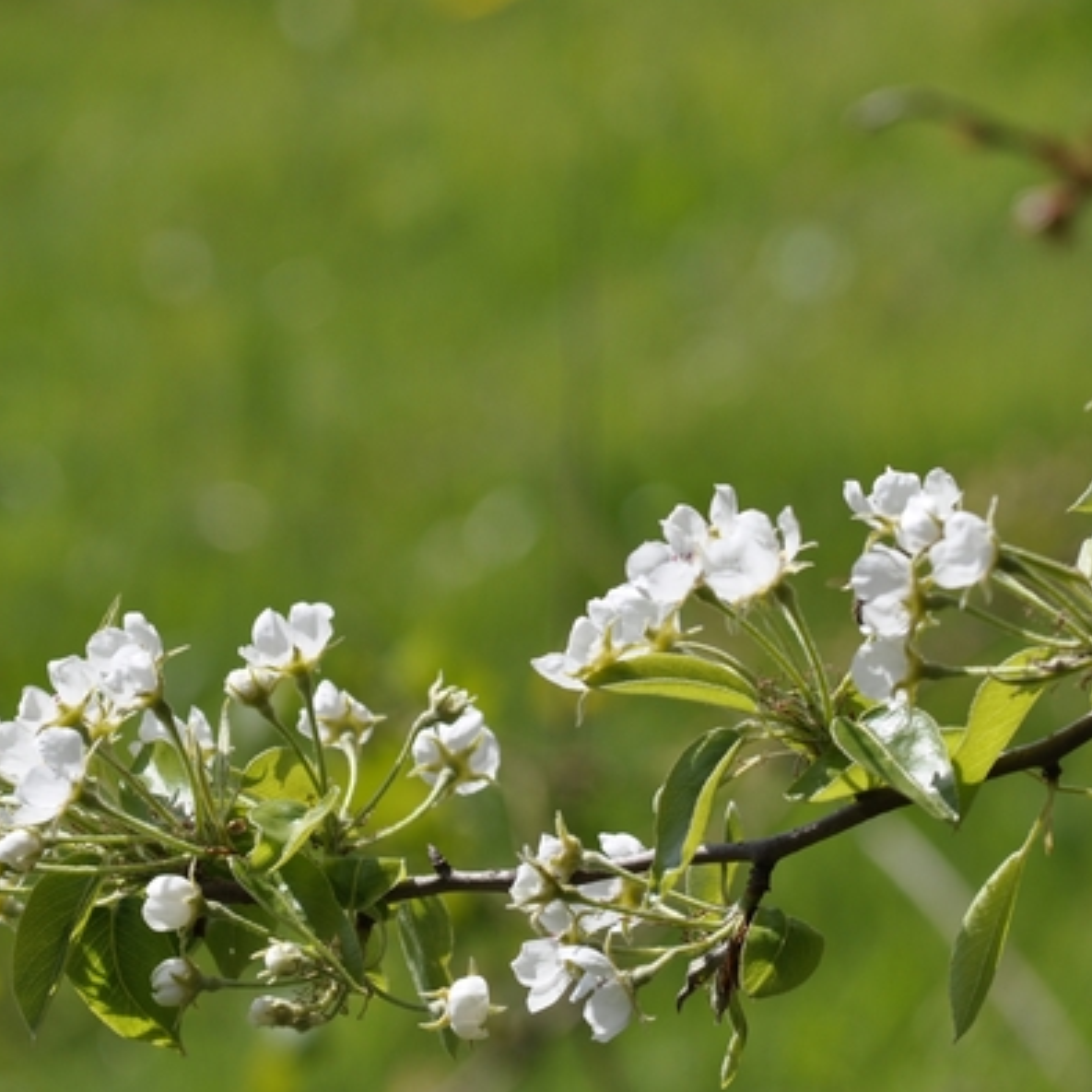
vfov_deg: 7.4
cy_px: 547
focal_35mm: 236
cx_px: 611
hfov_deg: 7.4
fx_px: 8423
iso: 200
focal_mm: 122
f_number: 8
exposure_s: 1/750
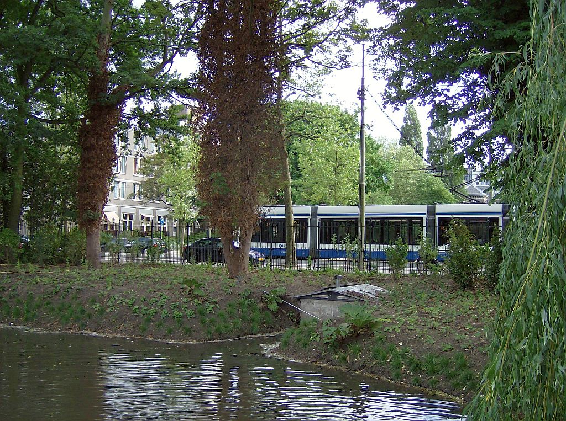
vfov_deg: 39.5
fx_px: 587
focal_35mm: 36
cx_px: 283
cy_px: 210
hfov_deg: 51.5
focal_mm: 6
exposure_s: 1/305
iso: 100
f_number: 2.8
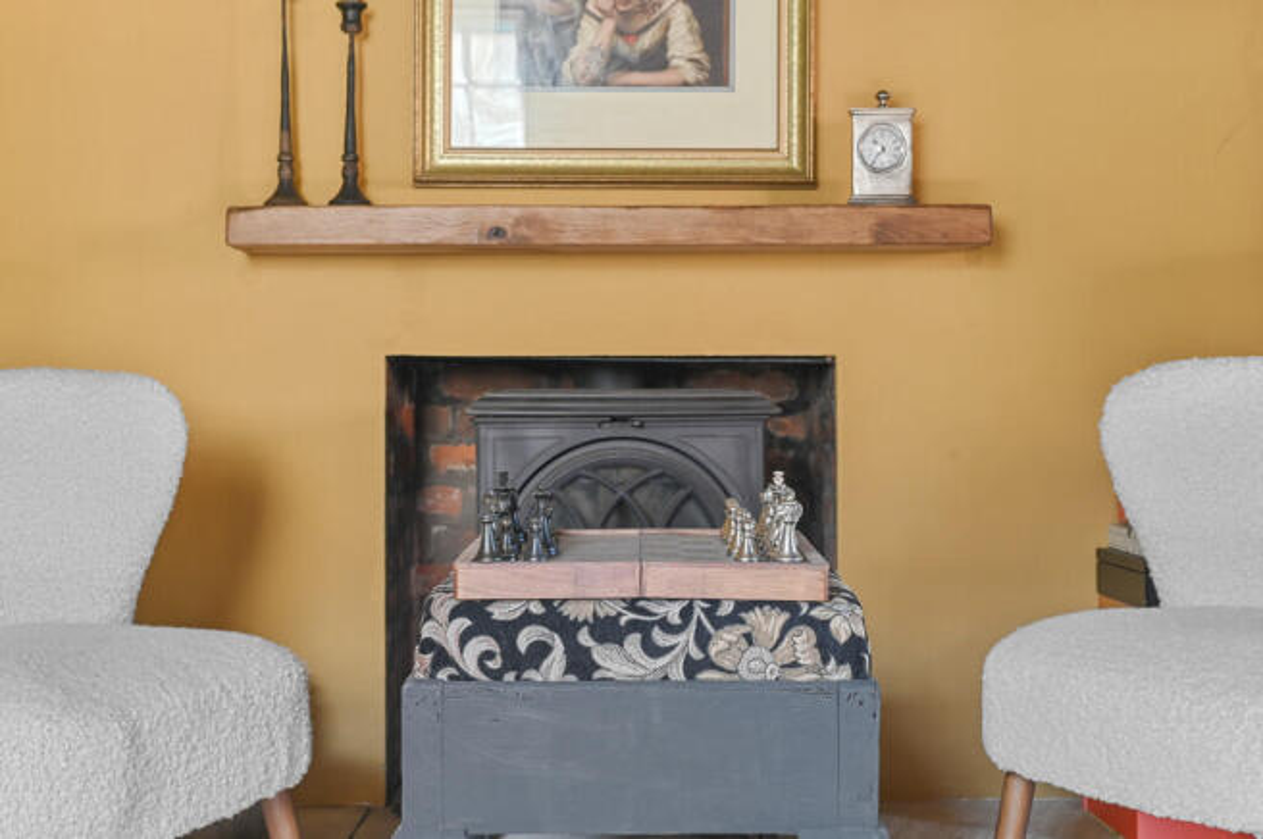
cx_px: 632
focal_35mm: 50
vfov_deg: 26.9
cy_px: 420
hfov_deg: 39.6
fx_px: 1752
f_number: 8
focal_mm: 50
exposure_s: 2
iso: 400
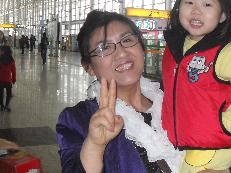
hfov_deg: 32.0
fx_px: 394
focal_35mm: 59
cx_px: 177
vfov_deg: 24.8
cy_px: 73
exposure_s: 1/45
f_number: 2.8
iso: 200
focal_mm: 6.2
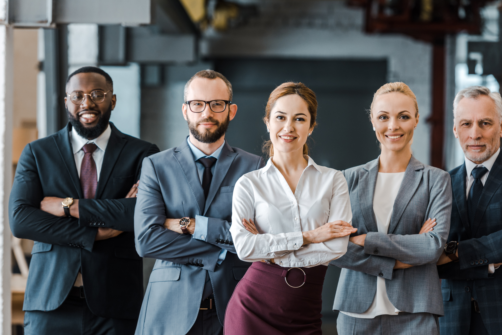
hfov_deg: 11.7
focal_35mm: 176
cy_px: 180
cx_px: 280
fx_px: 2455
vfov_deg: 7.8
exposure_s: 1/200
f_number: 4
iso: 250
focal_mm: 155
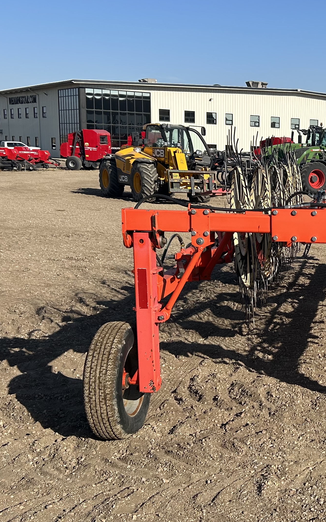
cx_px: 349
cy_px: 295
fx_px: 739
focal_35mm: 52
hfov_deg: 23.5
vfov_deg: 38.8
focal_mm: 5.7
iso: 50
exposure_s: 1/4630
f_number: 1.5
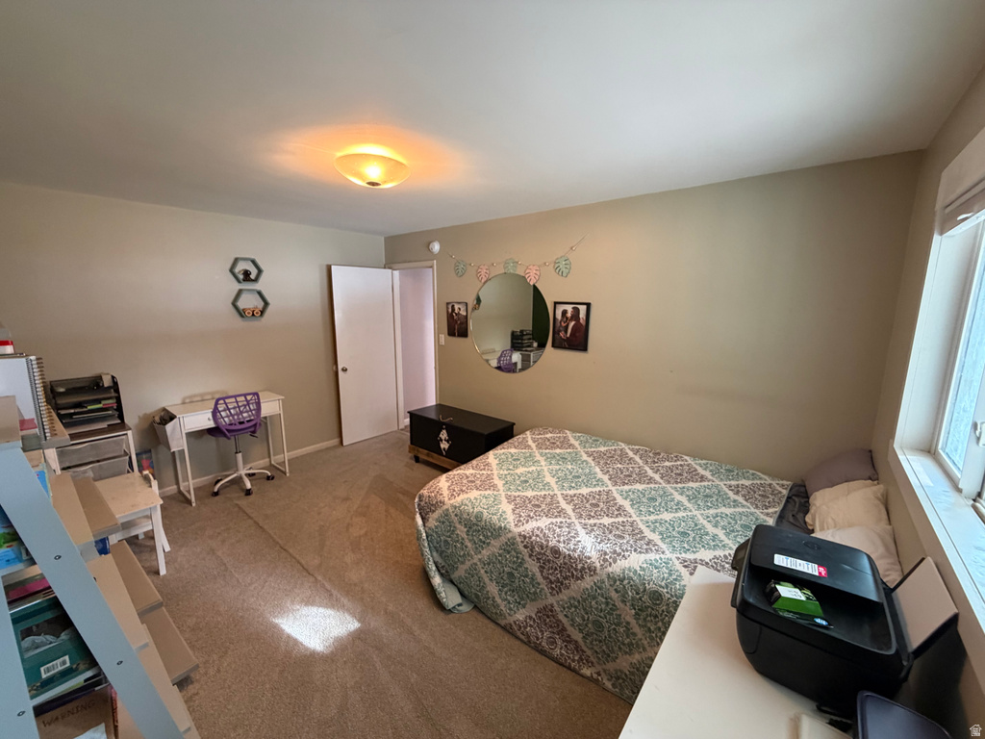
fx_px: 398
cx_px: 492
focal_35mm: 14
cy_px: 370
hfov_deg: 102.1
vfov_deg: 85.7
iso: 320
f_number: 2.2
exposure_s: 1/60
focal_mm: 2.22
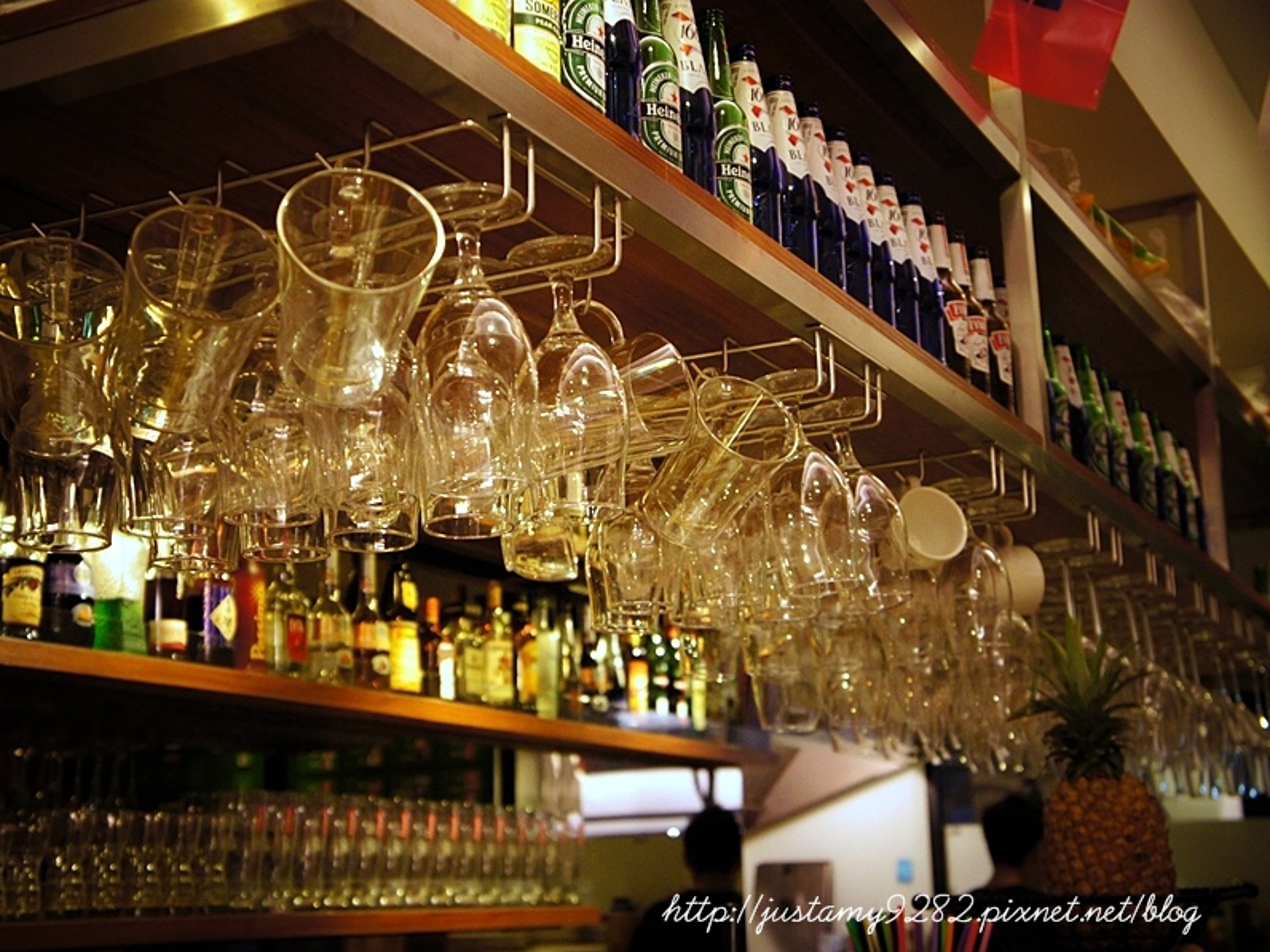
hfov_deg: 37.8
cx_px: 609
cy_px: 476
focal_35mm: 51
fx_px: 1854
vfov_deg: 28.8
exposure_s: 1/50
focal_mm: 31
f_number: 4.5
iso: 1250
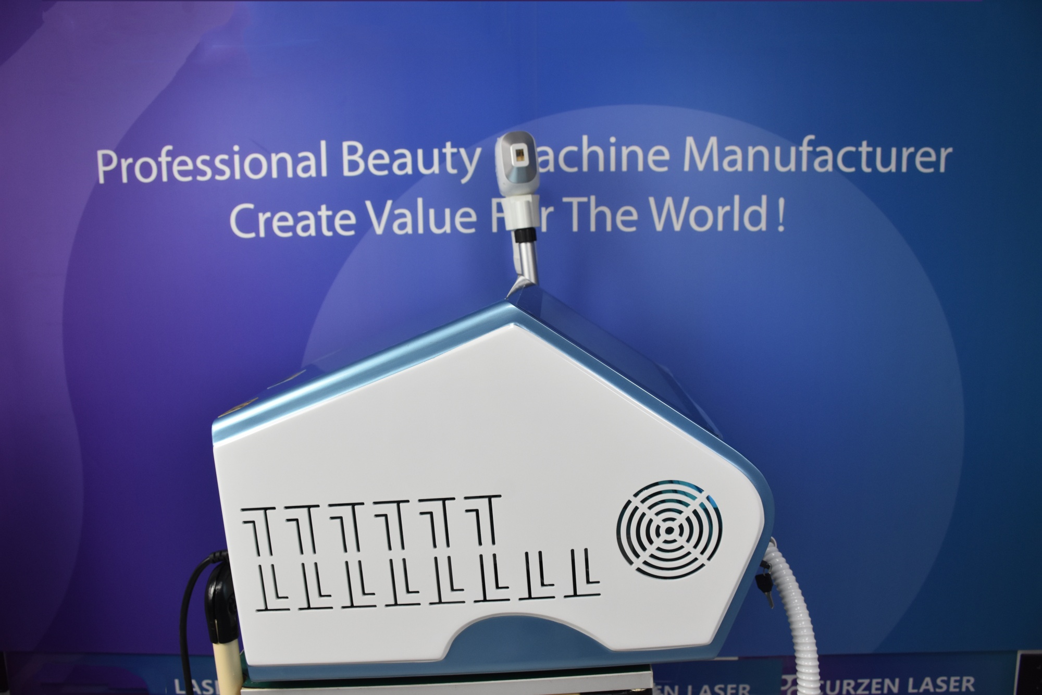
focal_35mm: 27
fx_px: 782
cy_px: 348
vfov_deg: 47.9
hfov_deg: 67.4
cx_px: 521
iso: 800
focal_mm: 18
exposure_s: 1/125
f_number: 5.6
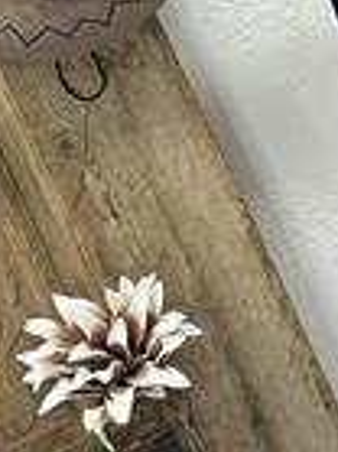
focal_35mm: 138
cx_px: 462
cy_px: -91
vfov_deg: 13.9
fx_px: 1799
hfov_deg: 10.5
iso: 80
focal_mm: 6.86
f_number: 1.78
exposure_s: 1/50
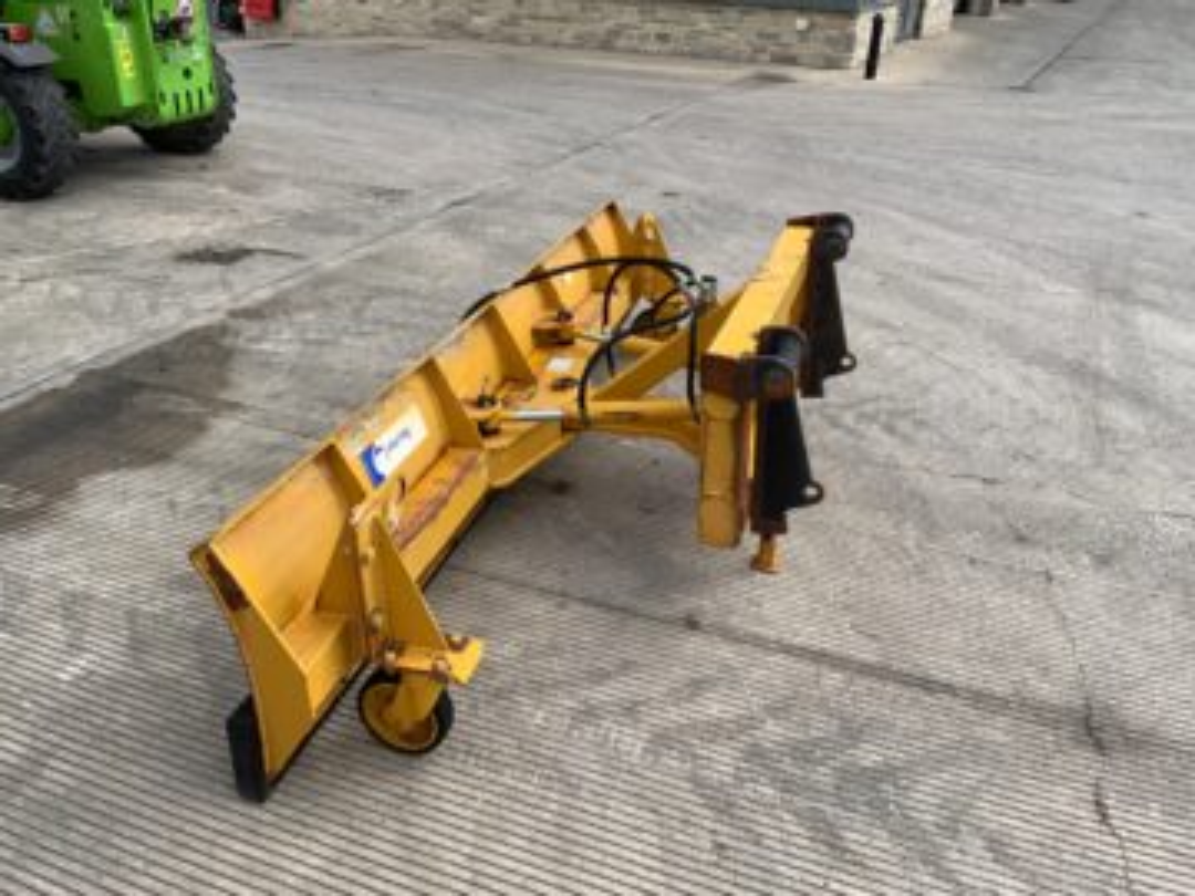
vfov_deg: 48.2
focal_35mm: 29
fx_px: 1001
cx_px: 598
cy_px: 448
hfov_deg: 61.7
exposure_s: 1/816
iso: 16
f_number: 1.8
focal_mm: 3
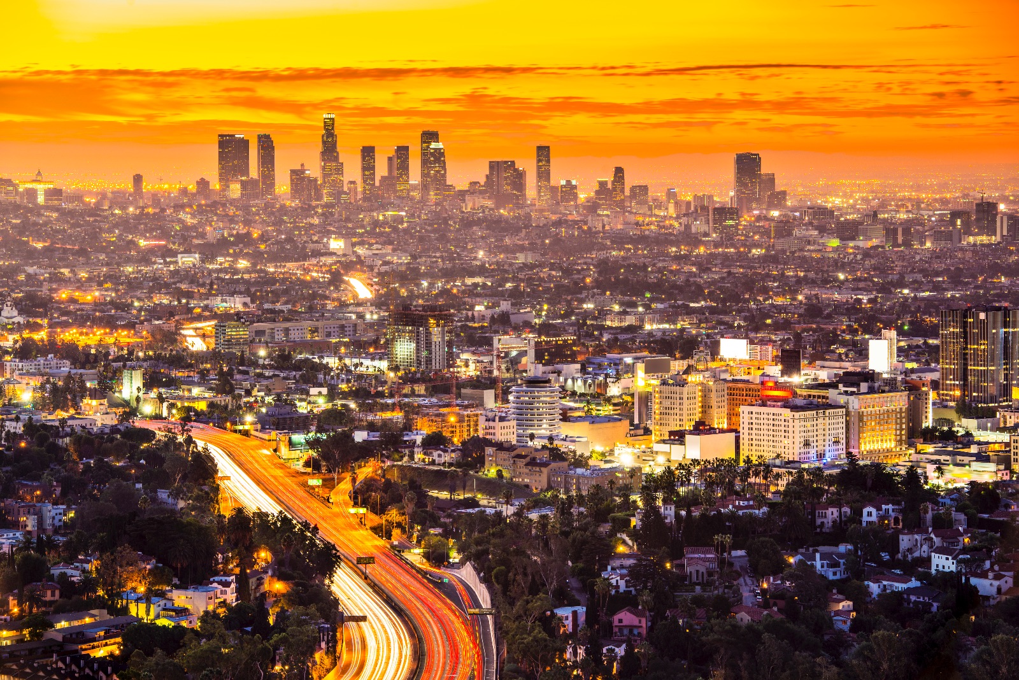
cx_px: 510
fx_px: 3454
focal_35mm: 122
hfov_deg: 16.8
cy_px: 340
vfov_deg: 11.2
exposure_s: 61
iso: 100
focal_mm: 122
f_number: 8
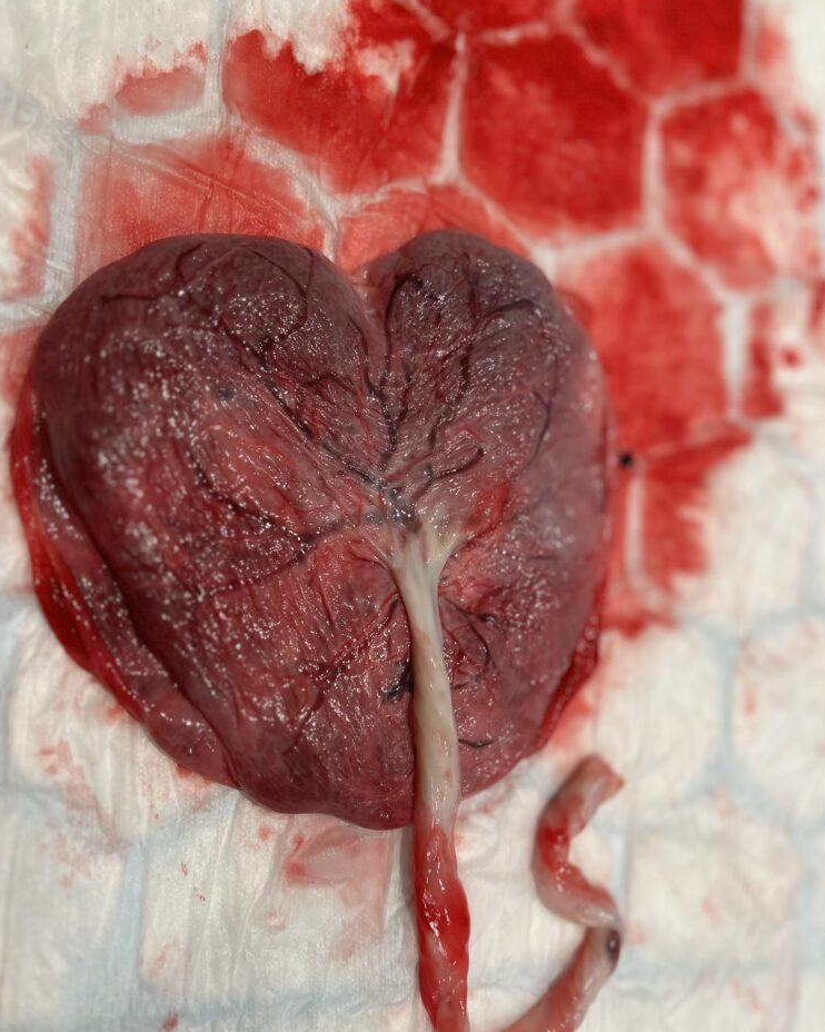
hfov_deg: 51.5
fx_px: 855
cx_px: 406
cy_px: 559
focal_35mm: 28
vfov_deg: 62.1
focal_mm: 5.7
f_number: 1.5
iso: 125
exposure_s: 1/100
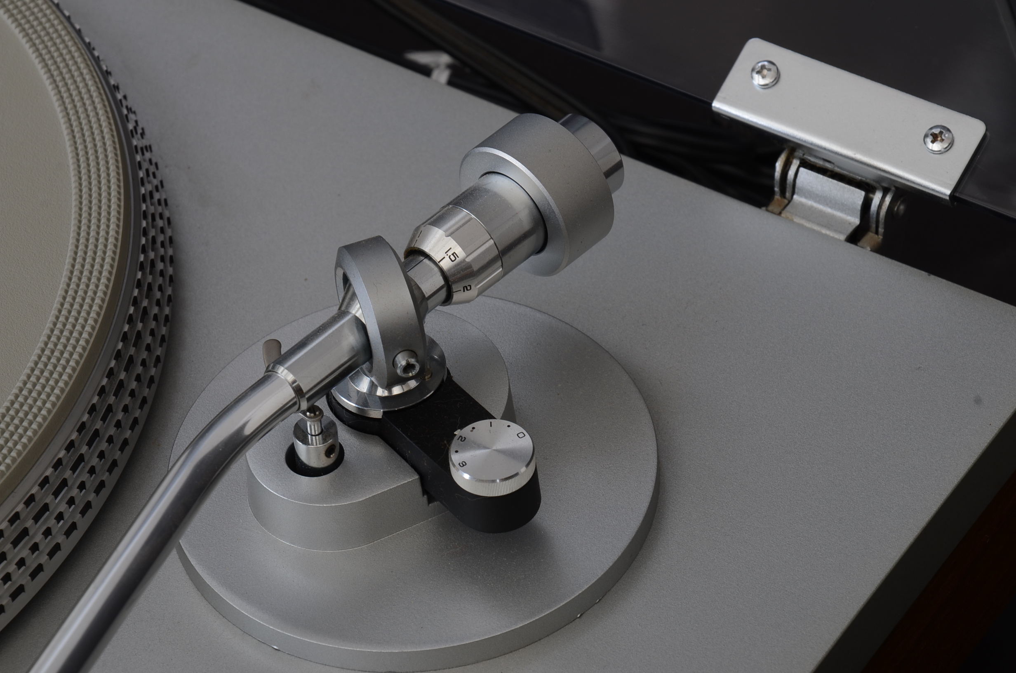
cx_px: 508
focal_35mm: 158
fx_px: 4436
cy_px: 336
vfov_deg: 8.7
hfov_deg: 13.1
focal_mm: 105
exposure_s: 1/160
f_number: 13
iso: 125
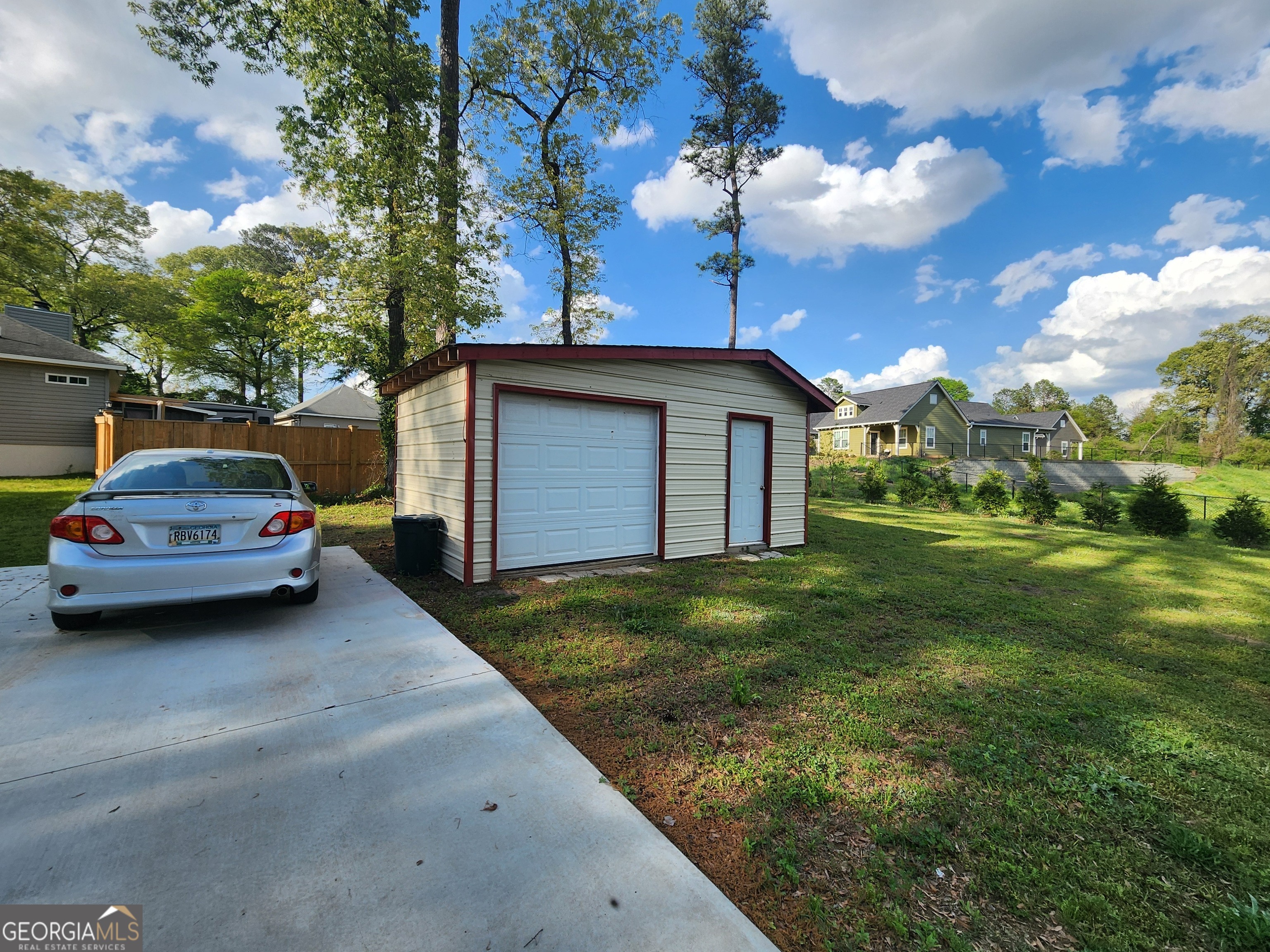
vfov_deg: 89.9
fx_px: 477
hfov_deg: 106.2
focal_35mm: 13
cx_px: 635
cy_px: 476
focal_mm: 2.2
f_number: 2.2
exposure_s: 1/1418
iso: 50
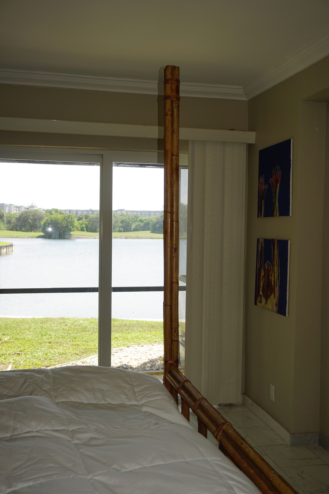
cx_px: 164
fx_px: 493
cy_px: 247
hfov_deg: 36.9
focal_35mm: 36
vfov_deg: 53.1
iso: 100
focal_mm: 24
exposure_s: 1/60
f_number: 5.6
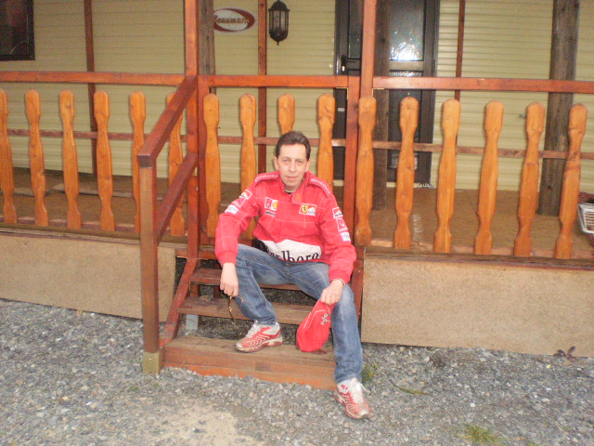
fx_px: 618
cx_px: 297
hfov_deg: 51.4
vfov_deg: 39.7
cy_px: 223
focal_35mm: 36
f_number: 3.1
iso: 400
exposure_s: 1/250
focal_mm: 6.3
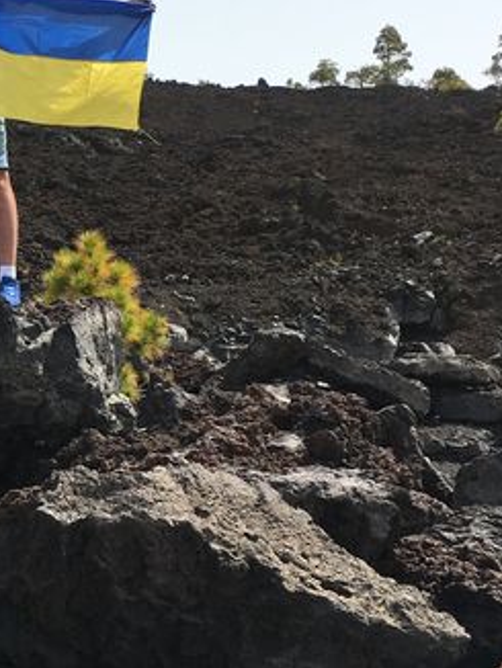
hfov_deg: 18.2
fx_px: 1487
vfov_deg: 25.2
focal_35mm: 77
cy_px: 246
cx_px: -104
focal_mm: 4.15
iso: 25
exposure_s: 1/1425
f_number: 2.2
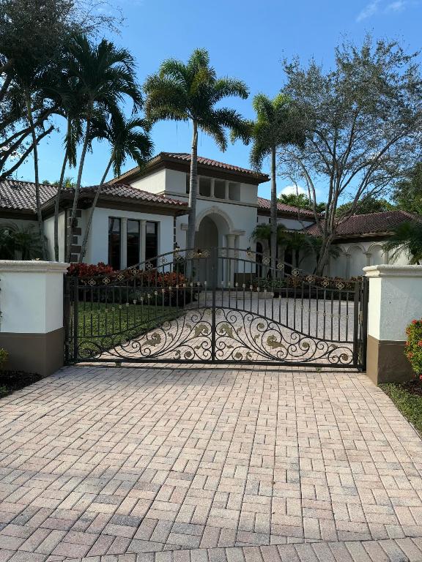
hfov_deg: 56.8
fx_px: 390
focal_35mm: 24
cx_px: 211
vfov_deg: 71.6
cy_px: 281
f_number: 1.78
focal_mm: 6.76
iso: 80
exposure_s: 1/2525
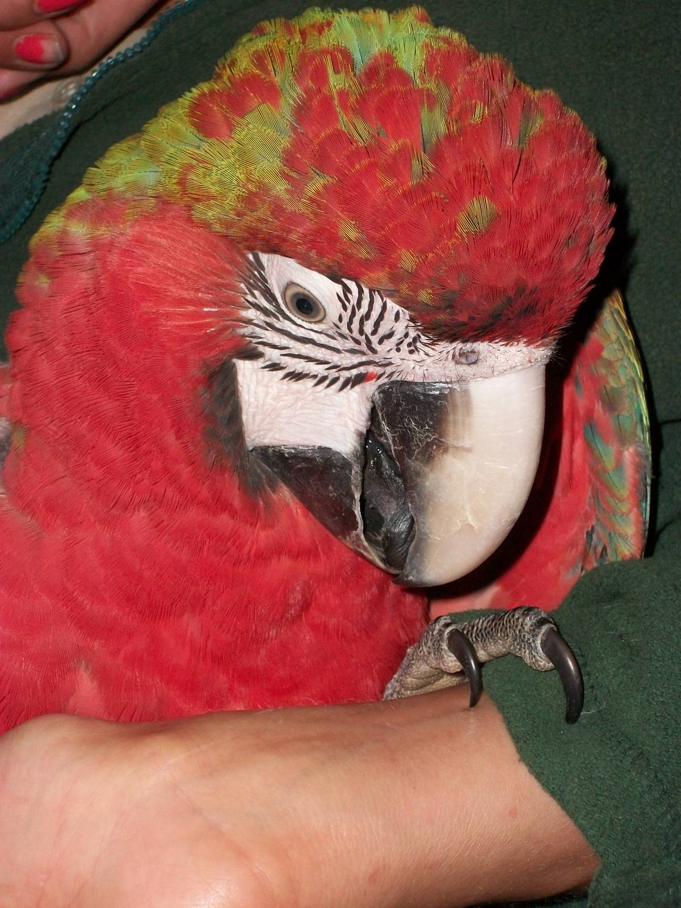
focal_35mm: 96
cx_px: 340
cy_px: 454
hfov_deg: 15.4
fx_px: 2518
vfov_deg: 20.4
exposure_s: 1/500
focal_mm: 17.1
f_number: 5.2
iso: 200
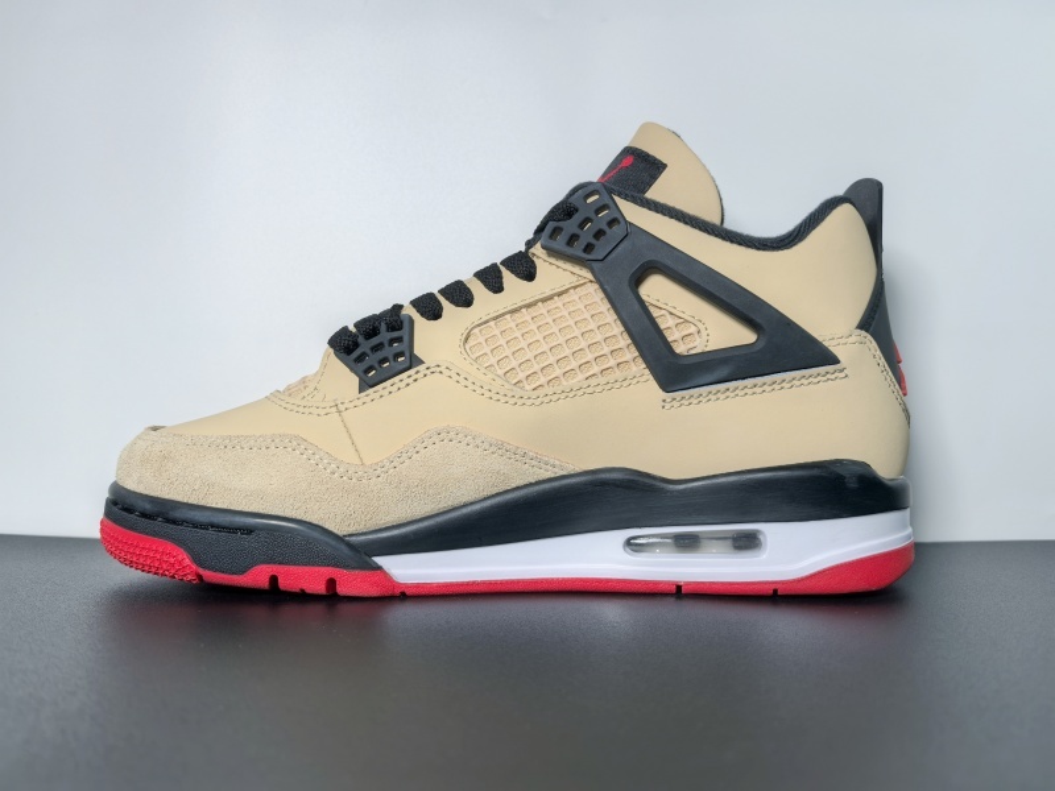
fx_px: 823
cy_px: 396
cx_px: 528
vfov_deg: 51.4
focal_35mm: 27
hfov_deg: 65.3
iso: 50
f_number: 2
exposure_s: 1/413
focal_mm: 6.98
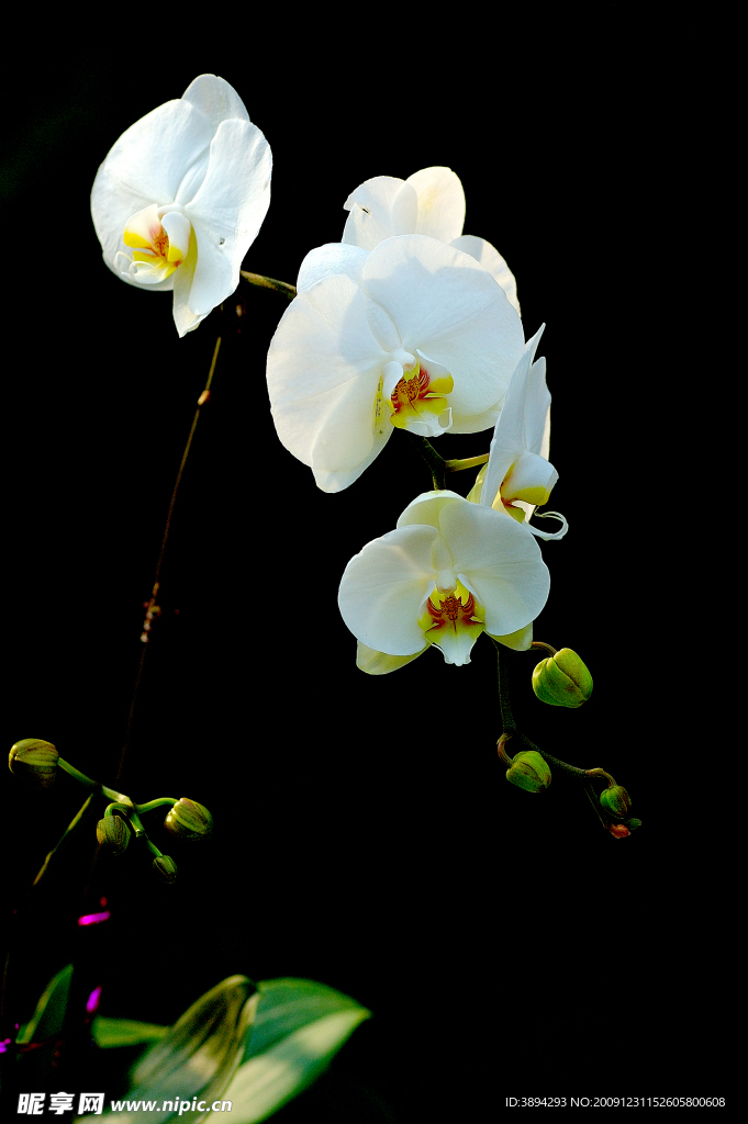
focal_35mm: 142
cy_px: 562
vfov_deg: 14.4
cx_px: 374
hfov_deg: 9.6
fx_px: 4448
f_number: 4.5
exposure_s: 1/500
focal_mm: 95
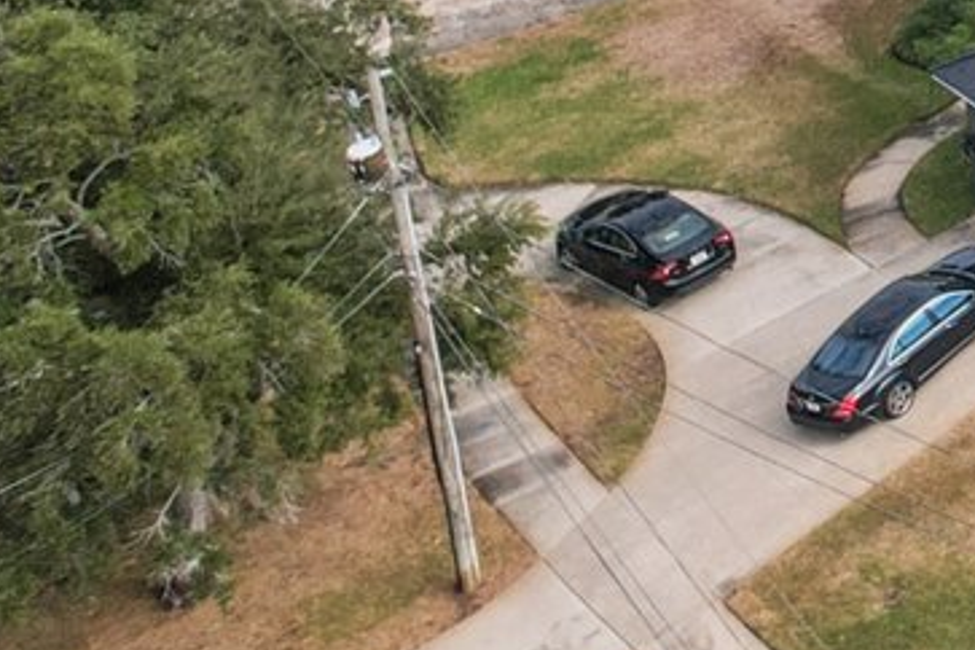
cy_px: -880
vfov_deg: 9.8
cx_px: 2517
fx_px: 3358
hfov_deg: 12.2
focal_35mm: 124
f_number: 2.8
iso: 110
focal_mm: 8.4
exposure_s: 1/2000
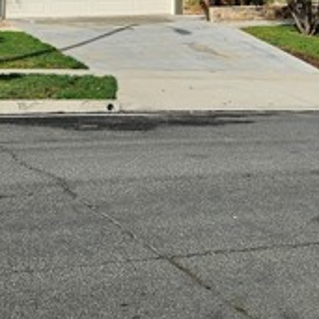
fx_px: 792
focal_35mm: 76
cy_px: -104
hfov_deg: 22.6
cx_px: 224
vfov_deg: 20.6
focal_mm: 5.4
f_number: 1.8
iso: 25
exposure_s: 1/3903
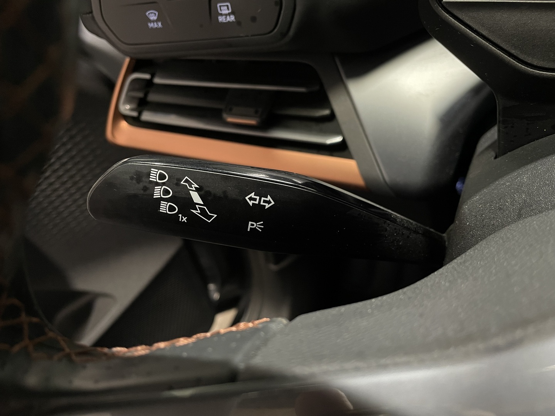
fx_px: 417
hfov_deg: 67.3
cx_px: 278
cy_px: 208
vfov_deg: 53.1
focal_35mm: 26
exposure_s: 1/38
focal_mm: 4.2
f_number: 1.6
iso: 400
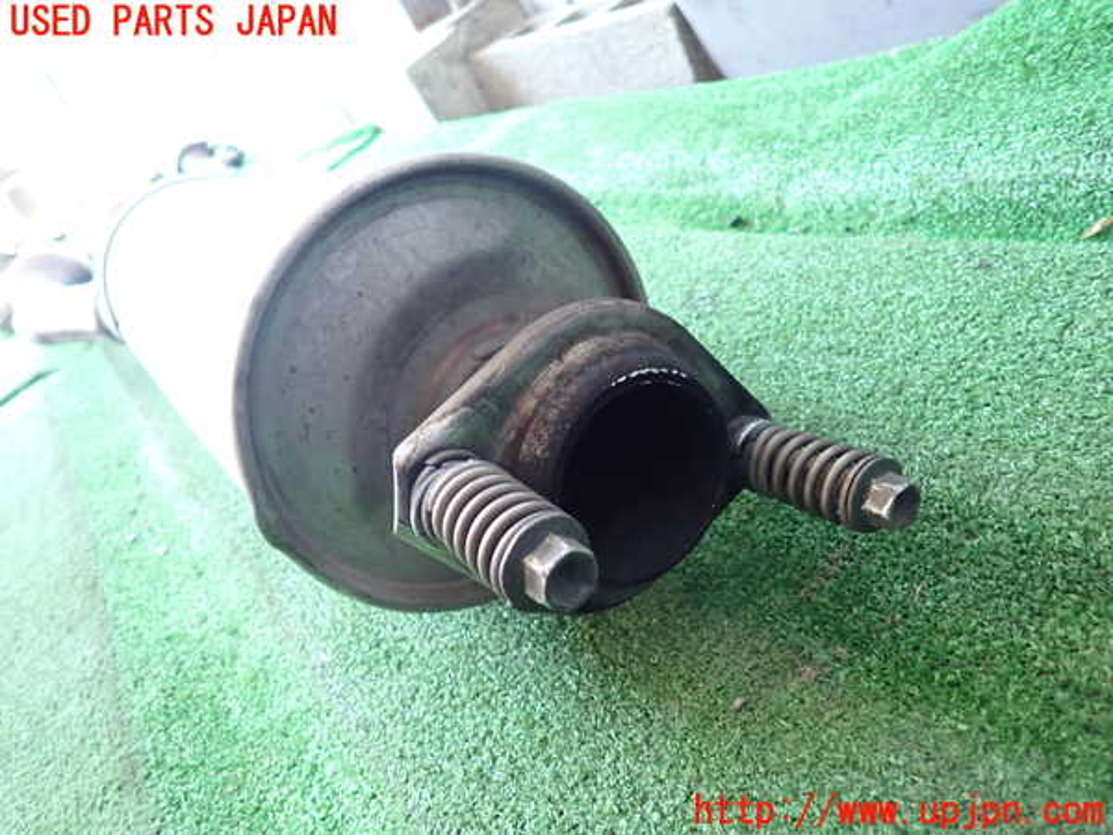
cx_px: 556
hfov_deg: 69.4
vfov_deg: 54.9
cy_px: 418
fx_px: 804
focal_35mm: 25
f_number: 2
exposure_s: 1/30
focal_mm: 4.5
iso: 400
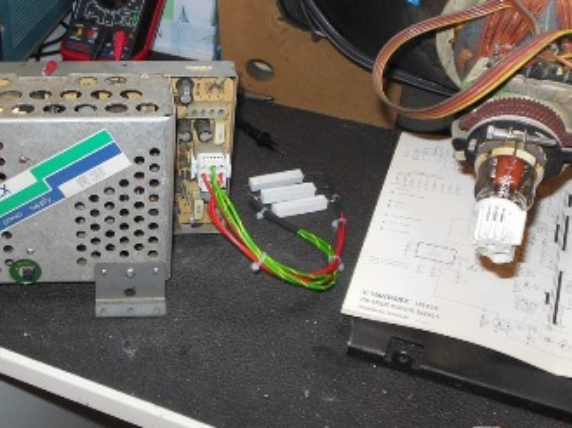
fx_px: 743
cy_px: 183
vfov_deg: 32.1
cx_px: 205
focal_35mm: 45
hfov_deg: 41.7
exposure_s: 1/30
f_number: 3.5
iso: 125
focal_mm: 6
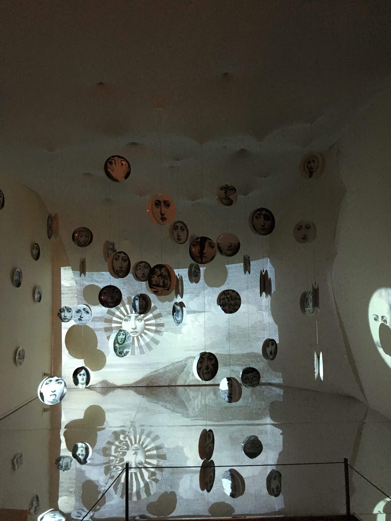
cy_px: 260
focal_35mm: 29
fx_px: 437
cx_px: 196
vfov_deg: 61.7
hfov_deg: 48.2
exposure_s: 1/30
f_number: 2.2
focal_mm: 4.15
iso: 200
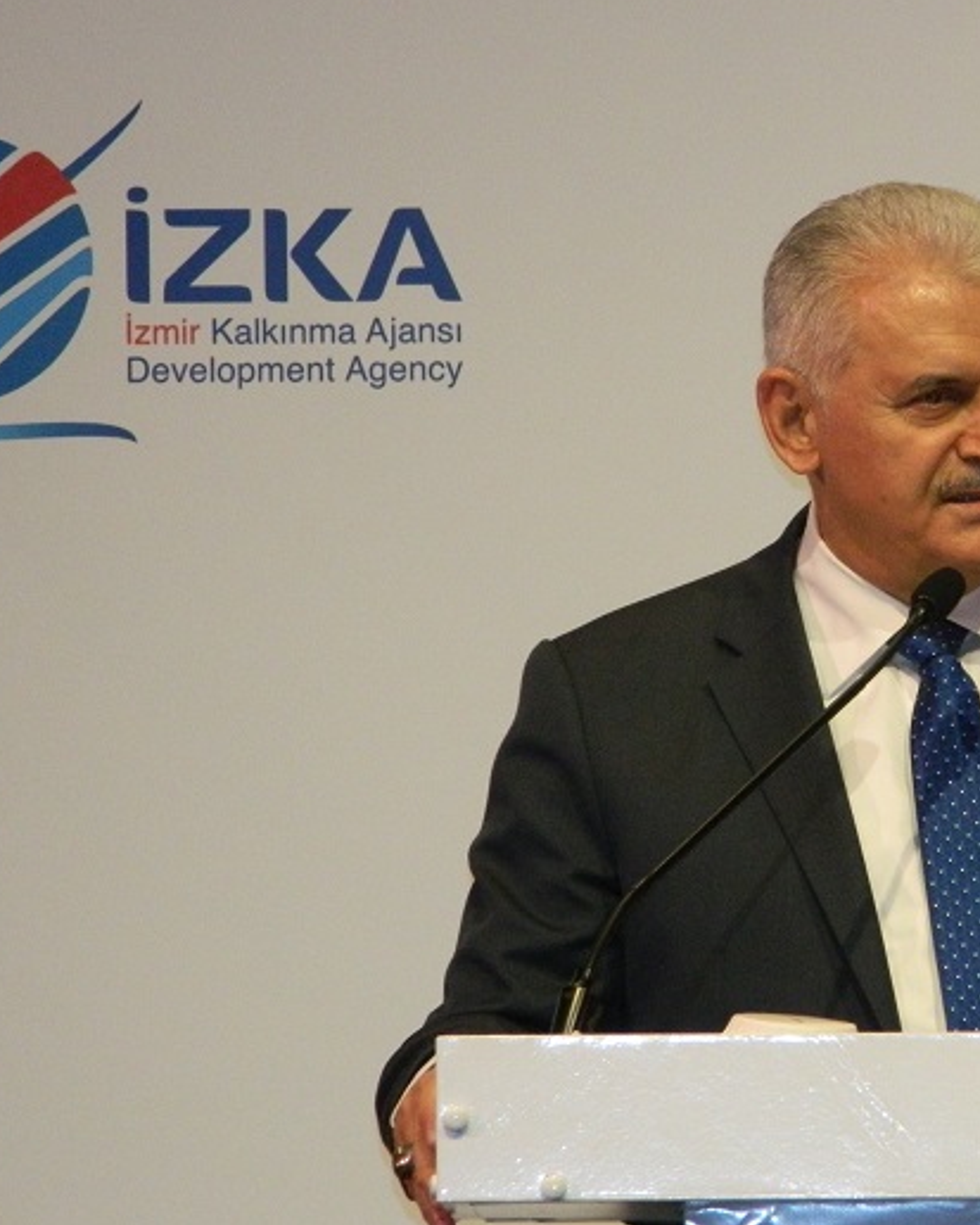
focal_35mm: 361
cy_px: 541
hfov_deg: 4.3
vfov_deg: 5.4
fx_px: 13084
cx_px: 952
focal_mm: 39.7
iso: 400
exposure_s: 1/80
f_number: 5.4
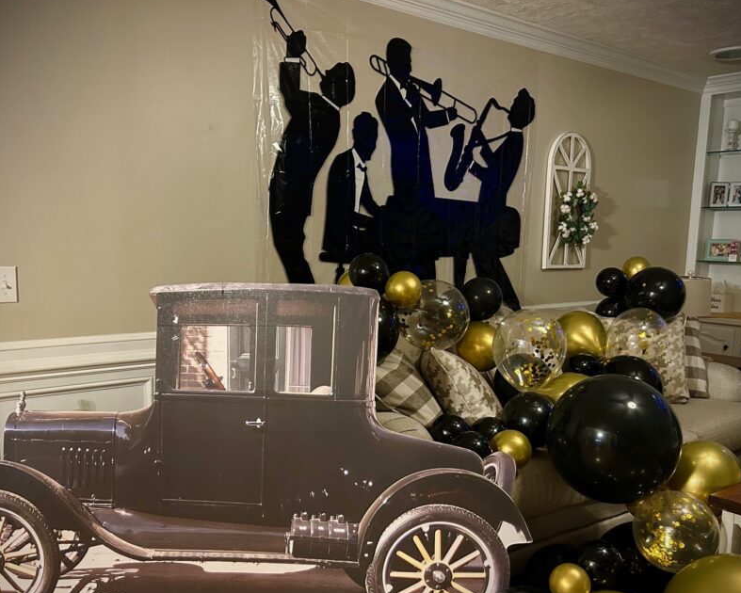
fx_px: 724
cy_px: 348
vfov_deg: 44.4
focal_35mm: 33
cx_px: 360
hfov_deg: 54.2
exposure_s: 1/40
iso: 500
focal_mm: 5.7
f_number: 1.5
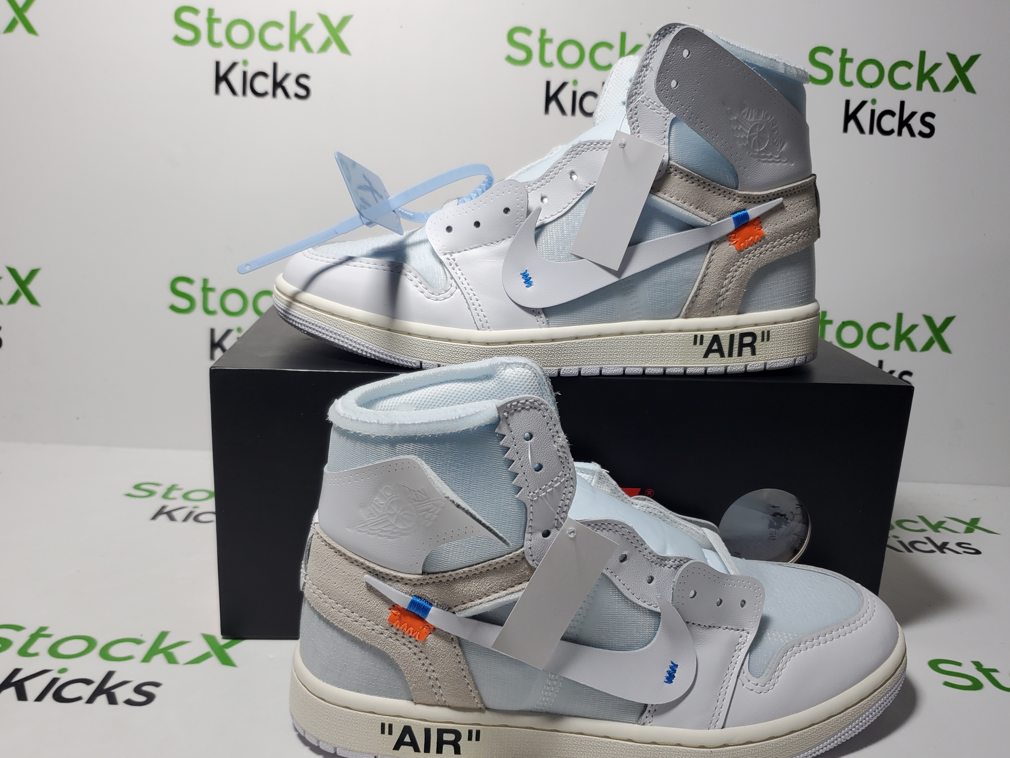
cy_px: 411
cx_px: 538
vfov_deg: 46.8
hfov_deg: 59.9
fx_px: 875
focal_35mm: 30
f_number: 1.5
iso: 50
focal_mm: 4.3
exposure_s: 1/528
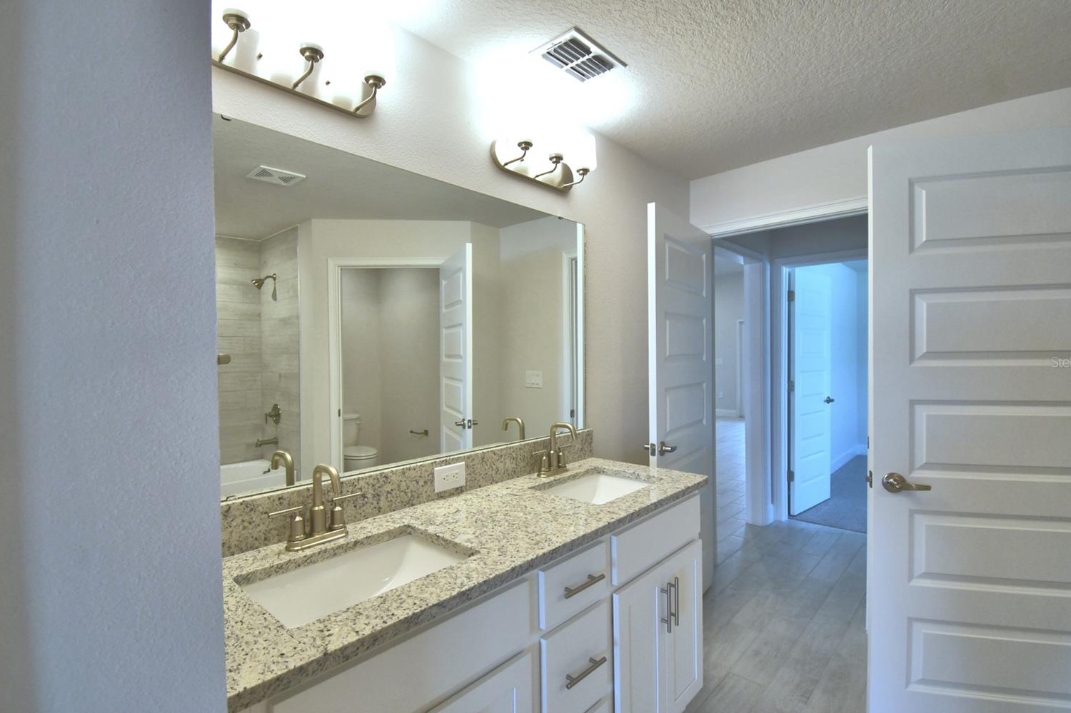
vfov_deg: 73.7
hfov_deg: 96.7
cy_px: 362
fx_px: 476
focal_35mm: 16
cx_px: 543
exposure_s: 1/100
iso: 400
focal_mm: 10
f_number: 4.5
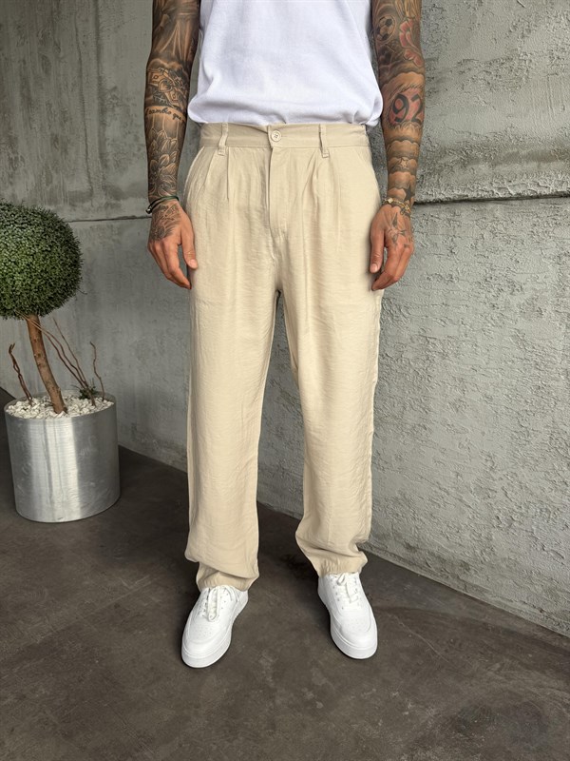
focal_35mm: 24
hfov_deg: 56.8
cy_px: 380
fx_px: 527
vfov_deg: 71.6
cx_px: 285
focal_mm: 6.76
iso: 80
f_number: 1.78
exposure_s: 1/772
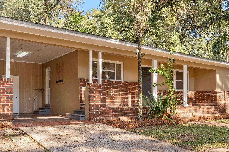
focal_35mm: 36
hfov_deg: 53.1
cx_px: 119
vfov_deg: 36.6
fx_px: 229
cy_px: 97
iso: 100
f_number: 9
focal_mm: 22
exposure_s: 1/4
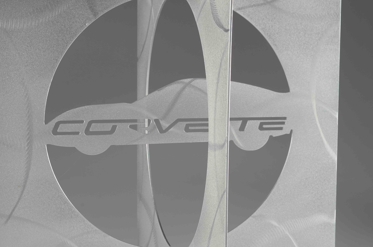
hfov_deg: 24.7
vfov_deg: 16.5
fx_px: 853
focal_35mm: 82
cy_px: 124
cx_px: 186
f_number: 13
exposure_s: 1/80
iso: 100
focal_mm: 55
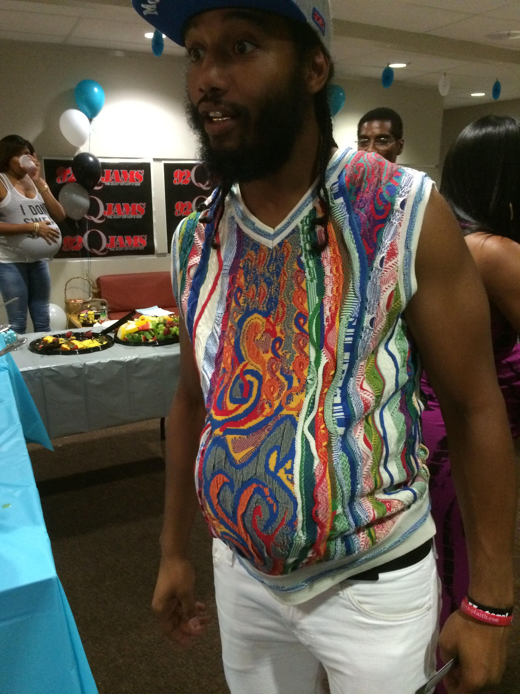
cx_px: 260
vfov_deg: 61.7
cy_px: 347
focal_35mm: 29
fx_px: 581
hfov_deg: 48.2
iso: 320
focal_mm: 4.15
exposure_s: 1/30
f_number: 2.2
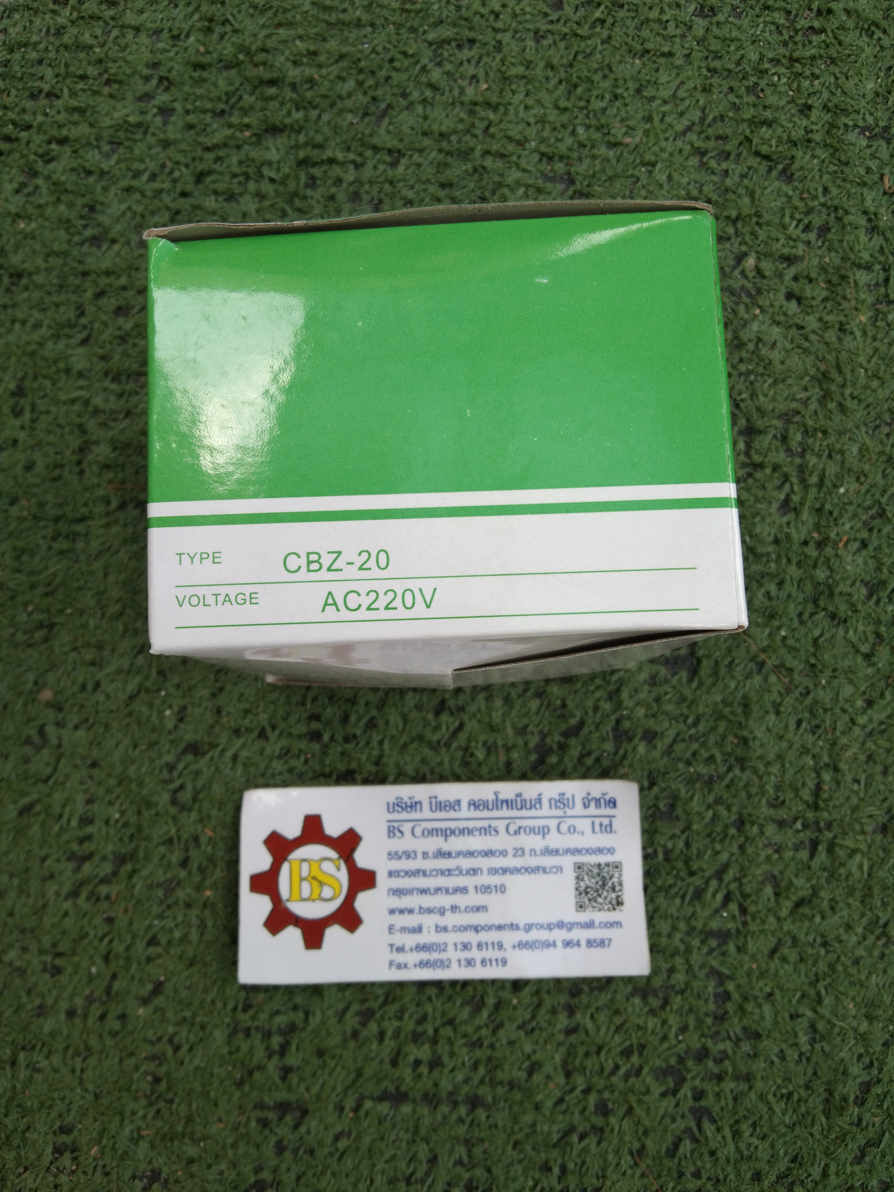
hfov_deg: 46.8
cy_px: 596
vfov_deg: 60.0
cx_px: 447
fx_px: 1033
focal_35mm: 30
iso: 50
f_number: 2.2
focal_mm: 3.65
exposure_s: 1/119
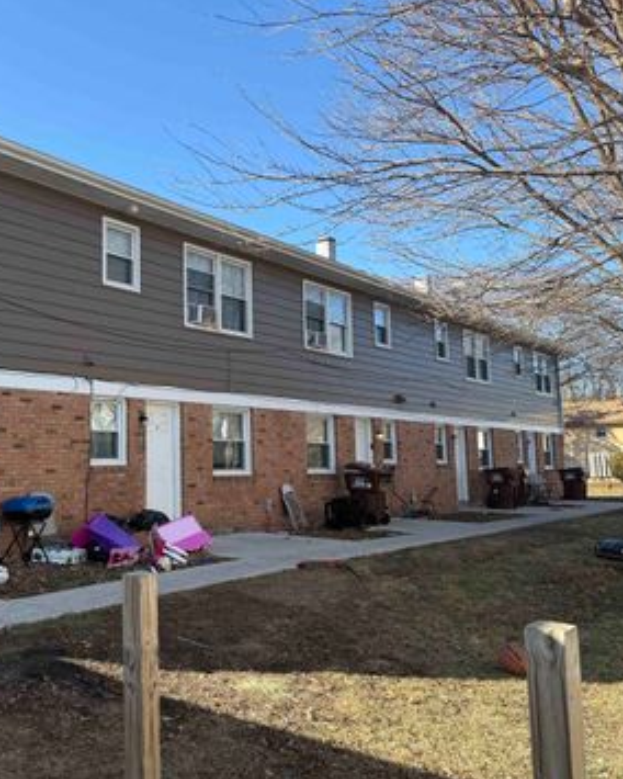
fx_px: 761
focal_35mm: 33
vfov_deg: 54.2
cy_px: 372
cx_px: 165
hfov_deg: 43.3
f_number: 1.78
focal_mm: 6.76
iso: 80
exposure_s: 1/1464
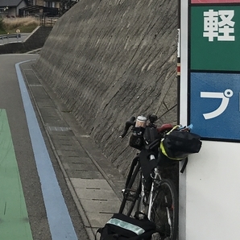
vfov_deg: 20.1
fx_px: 667
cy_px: 32
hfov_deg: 18.8
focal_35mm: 85
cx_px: -81
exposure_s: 1/2519
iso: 20
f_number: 1.8
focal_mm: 3.99
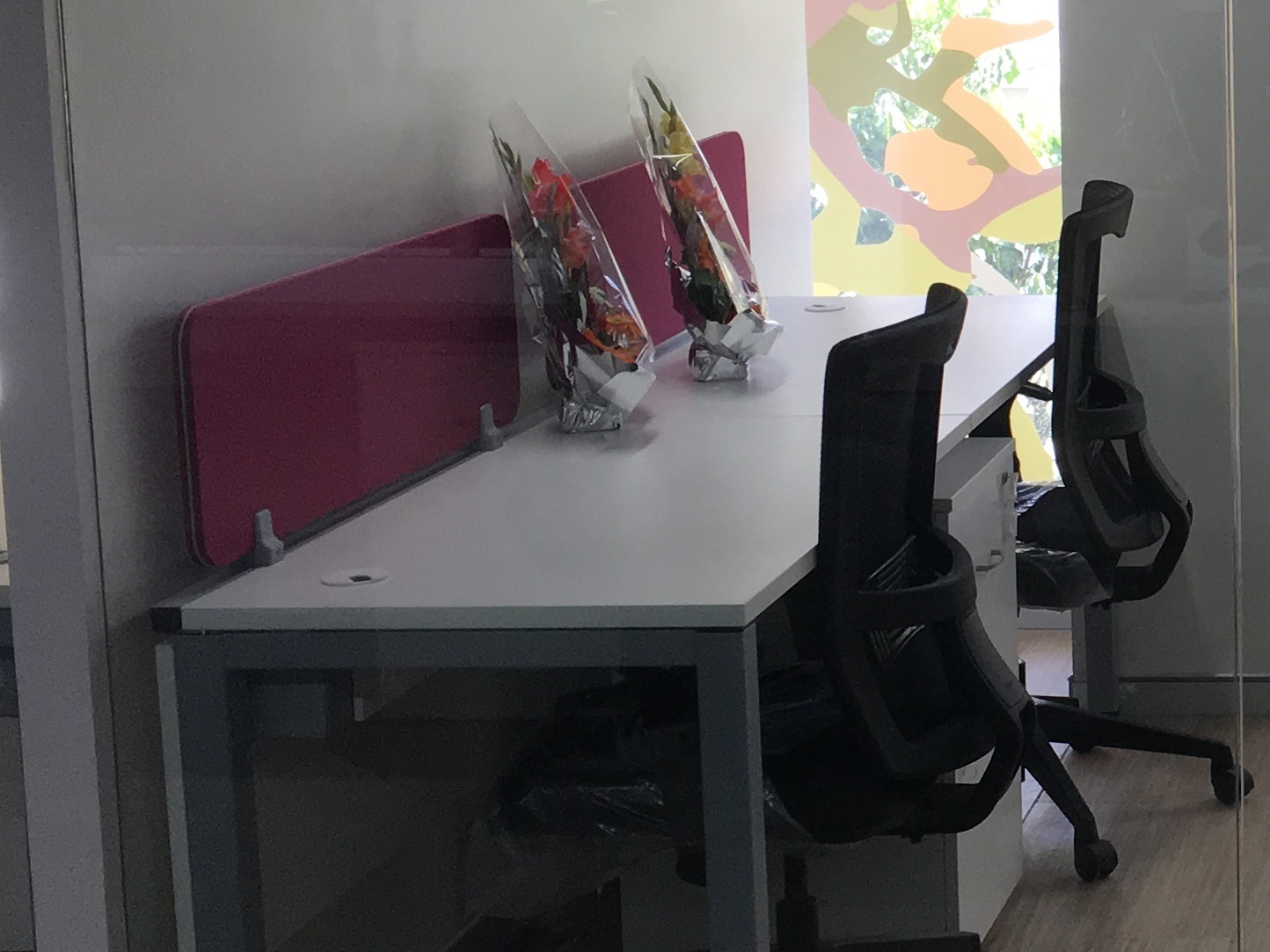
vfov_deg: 18.1
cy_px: 293
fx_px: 2972
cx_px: 1665
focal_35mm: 81
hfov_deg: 21.7
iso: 40
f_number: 2.2
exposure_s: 1/100
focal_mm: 4.15
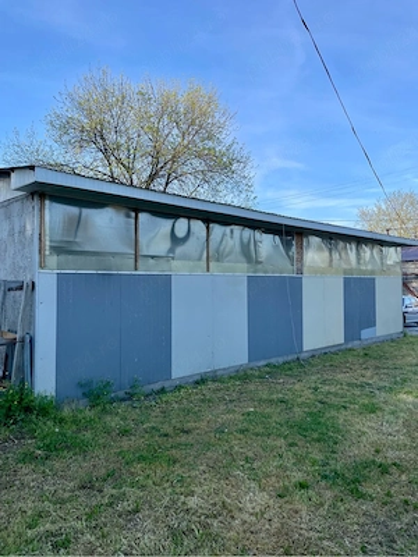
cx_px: 209
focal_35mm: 26
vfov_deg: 67.3
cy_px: 278
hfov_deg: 53.1
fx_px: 419
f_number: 1.6
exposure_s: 1/1195
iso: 32
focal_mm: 4.2
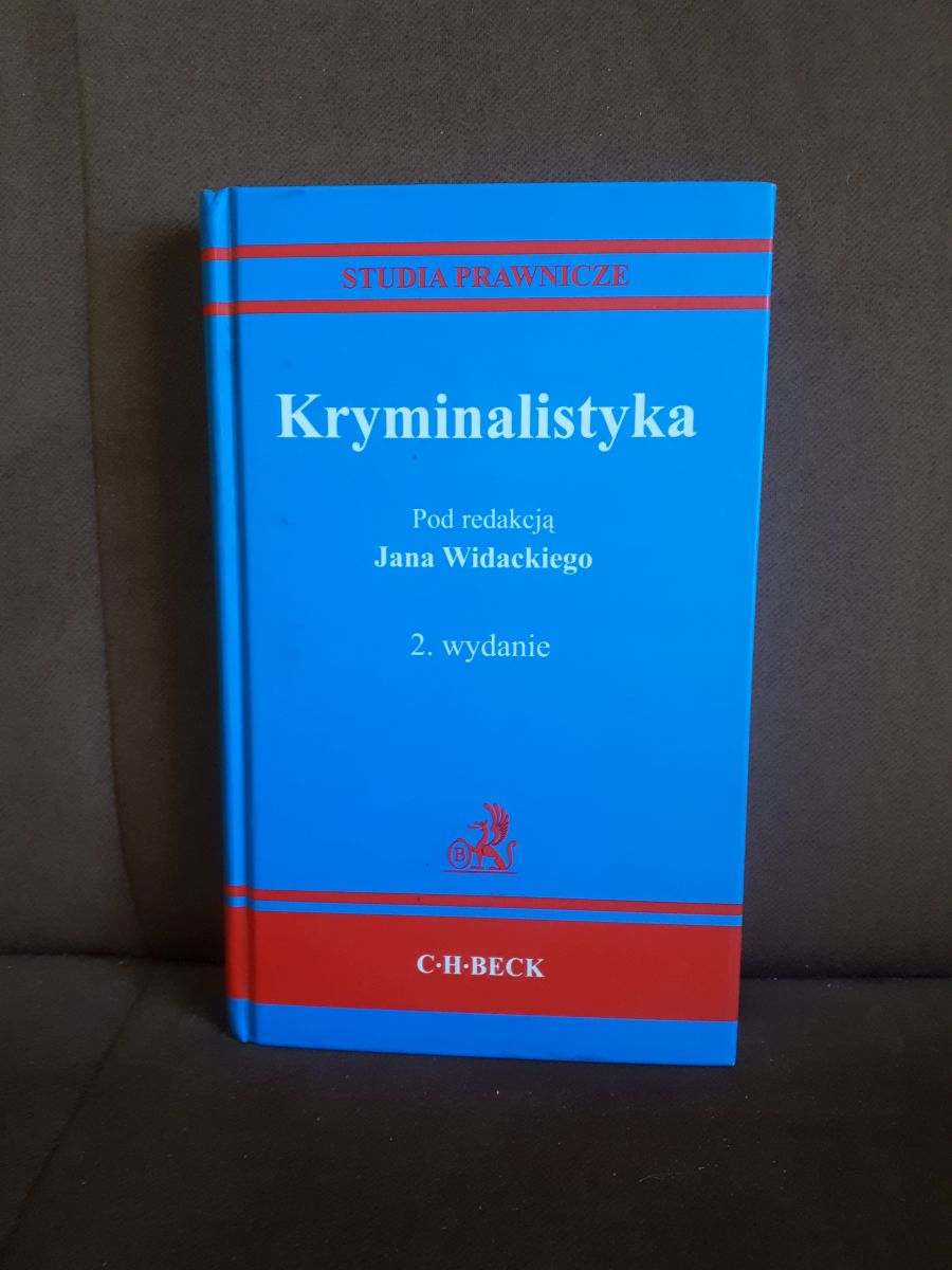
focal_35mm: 27
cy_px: 635
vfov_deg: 65.3
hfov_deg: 51.4
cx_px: 476
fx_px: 990
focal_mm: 3.6
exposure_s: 1/24
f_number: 1.9
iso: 200
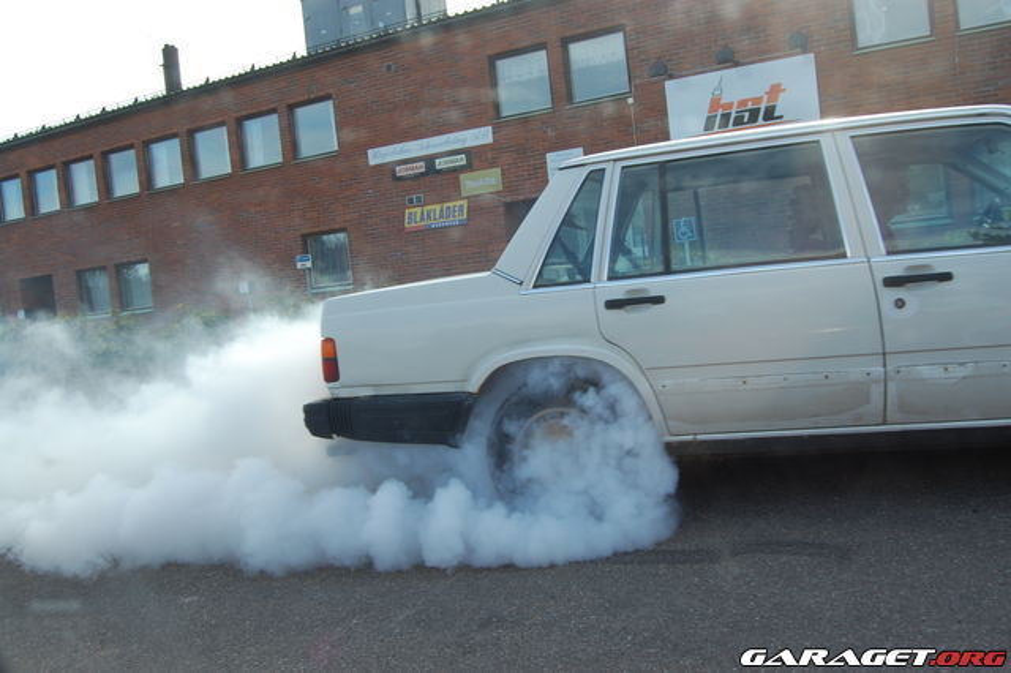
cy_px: 336
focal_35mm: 33
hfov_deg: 57.2
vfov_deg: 39.9
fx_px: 926
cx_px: 506
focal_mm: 22
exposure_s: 1/200
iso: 200
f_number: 7.1
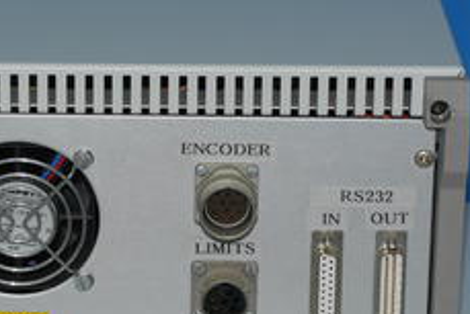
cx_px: 162
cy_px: 224
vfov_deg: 5.8
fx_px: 3083
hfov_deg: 8.7
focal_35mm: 236
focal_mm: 65
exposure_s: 1/60
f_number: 11
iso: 400
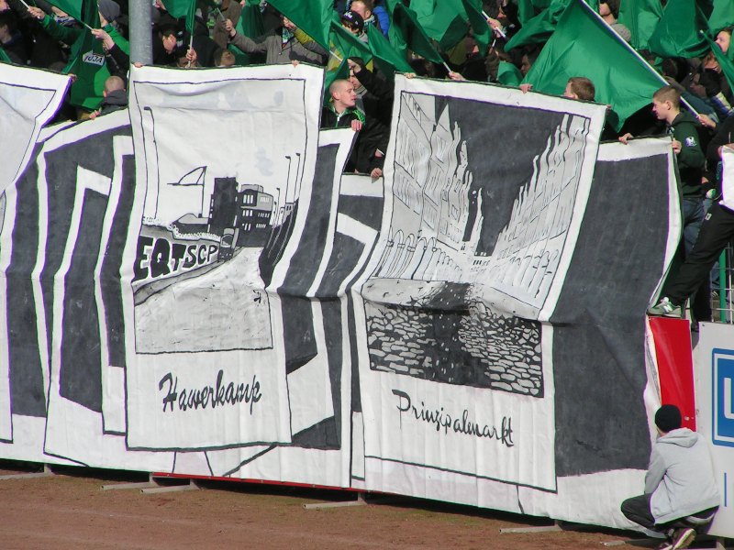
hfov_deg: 5.2
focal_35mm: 380
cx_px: 367
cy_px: 275
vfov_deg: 3.9
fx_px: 8058
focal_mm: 58
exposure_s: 1/800
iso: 50
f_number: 5.6
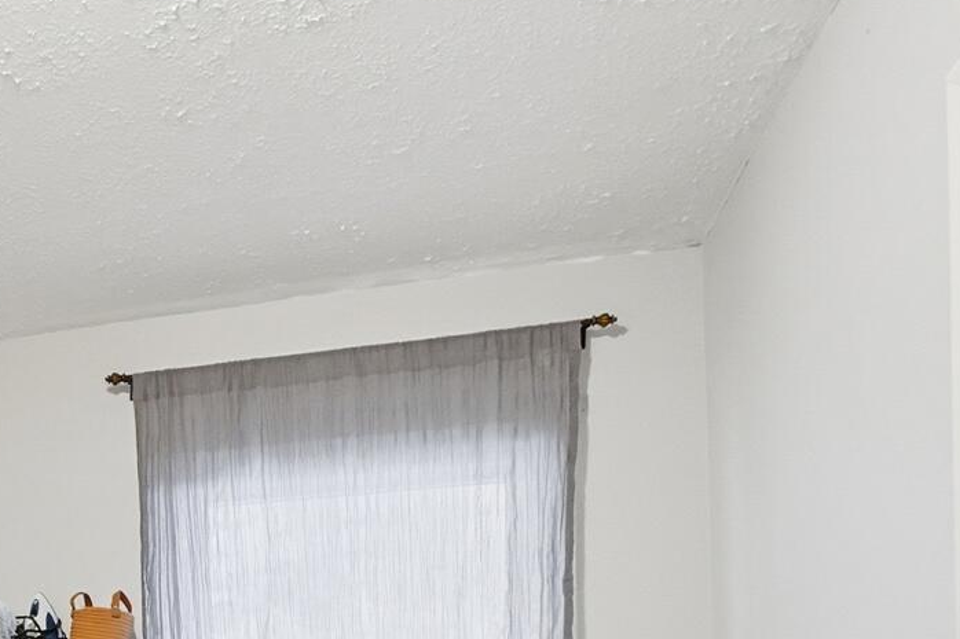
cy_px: 873
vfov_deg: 25.8
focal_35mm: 43
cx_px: -76
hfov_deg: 38.3
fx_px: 1146
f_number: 4.5
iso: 100
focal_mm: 10
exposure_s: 1/60
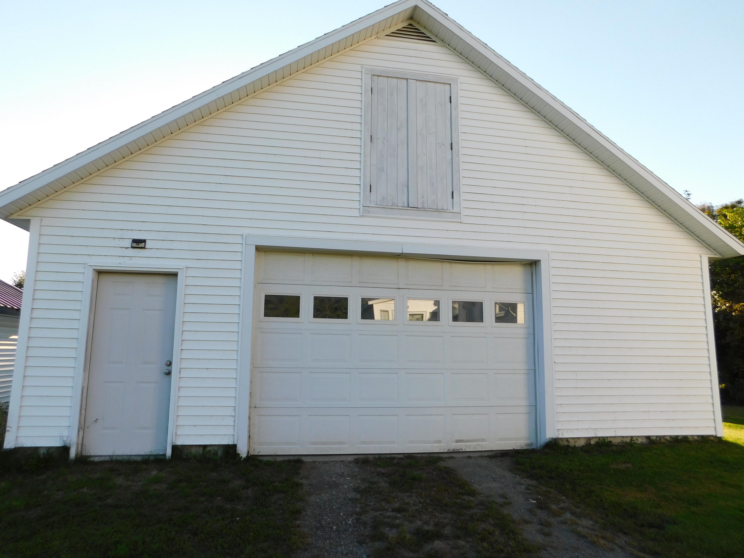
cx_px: 372
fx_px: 494
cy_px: 279
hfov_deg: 73.9
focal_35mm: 23
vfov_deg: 58.9
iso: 125
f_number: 3
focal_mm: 4
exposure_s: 1/640
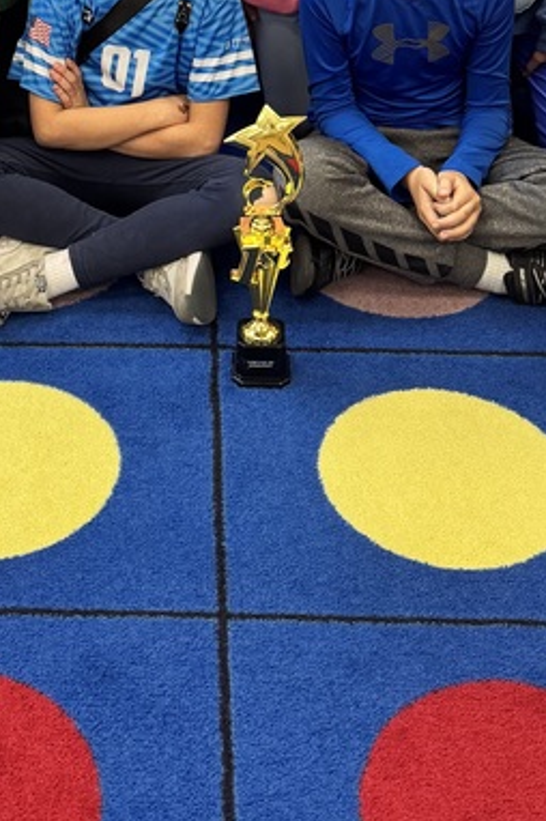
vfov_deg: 26.6
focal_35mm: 67
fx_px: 1527
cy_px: -176
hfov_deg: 20.2
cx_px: 170
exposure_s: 1/60
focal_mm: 6.76
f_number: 1.78
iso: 160
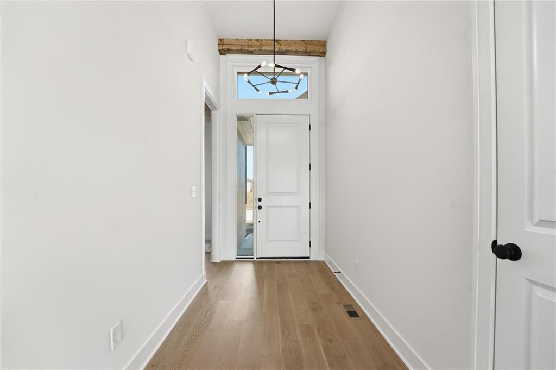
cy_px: 185
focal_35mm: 14
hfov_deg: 104.3
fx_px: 216
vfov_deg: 81.1
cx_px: 278
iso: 1000
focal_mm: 14
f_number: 8
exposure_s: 1/640
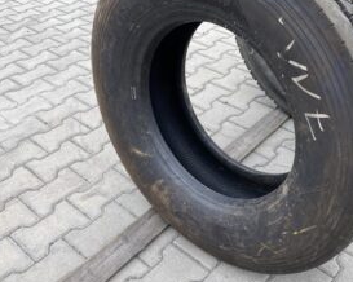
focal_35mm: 40
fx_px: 418
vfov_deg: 37.2
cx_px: 233
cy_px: 113
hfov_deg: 45.2
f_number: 1.8
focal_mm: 4.25
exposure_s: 1/504
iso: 32
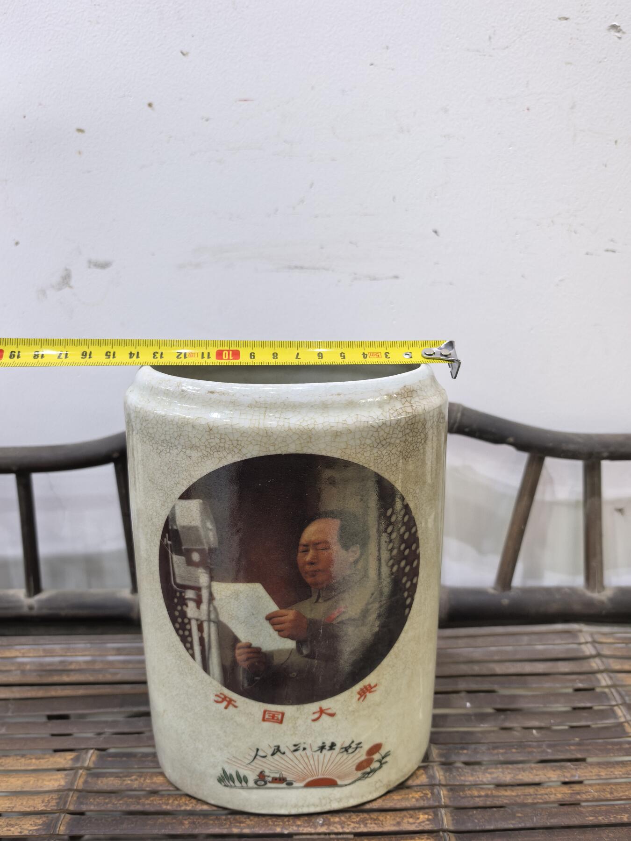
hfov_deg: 51.4
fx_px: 656
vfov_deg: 65.3
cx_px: 316
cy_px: 420
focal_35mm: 27
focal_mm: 6.98
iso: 3200
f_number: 2
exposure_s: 1/609
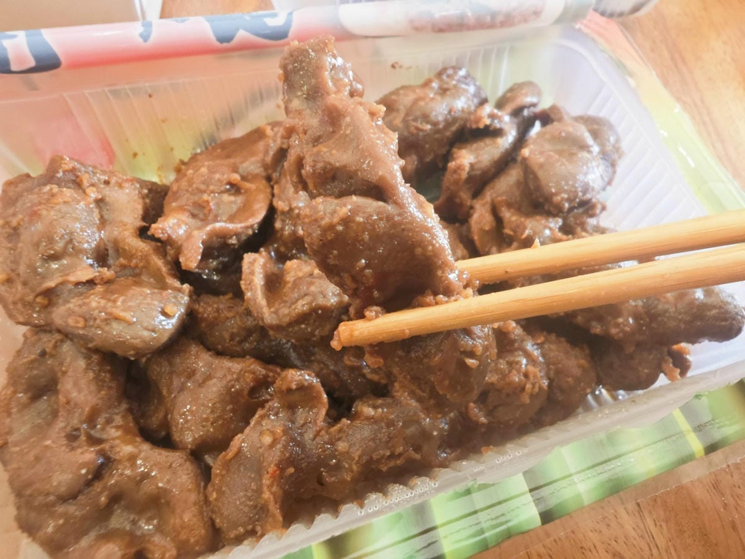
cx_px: 372
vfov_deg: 58.9
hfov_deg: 73.9
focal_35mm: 23
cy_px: 280
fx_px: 495
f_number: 1.8
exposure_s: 1/24
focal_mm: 2.03
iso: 250
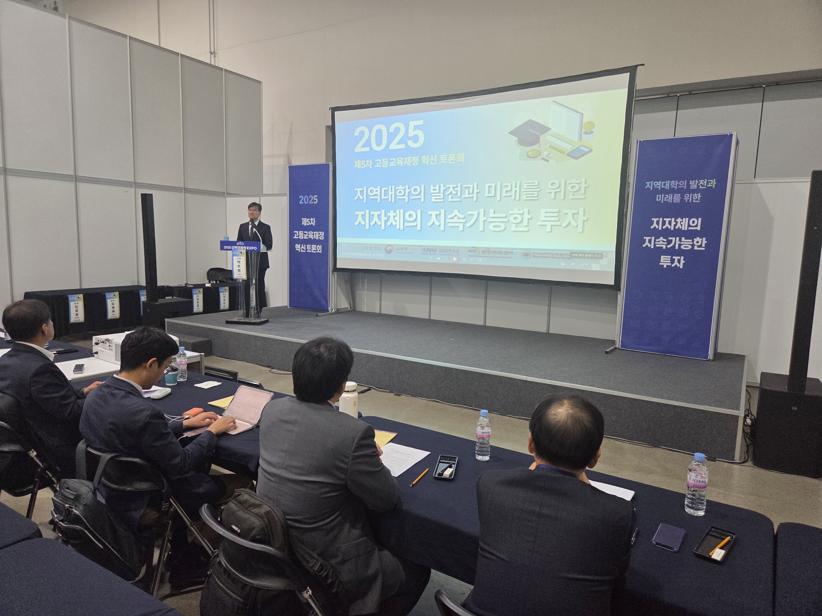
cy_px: 308
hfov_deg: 73.9
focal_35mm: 23
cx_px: 411
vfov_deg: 58.9
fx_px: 546
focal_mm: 5.4
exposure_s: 1/120
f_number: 1.8
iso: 250
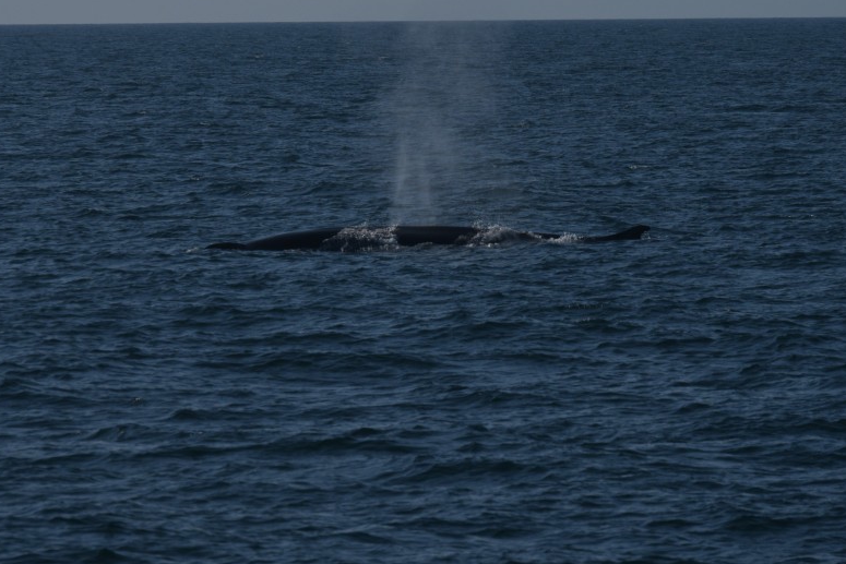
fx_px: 8595
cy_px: 241
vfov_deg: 3.8
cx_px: 384
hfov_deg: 5.6
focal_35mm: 366
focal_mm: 175
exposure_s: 1/4000
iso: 200
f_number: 7.1
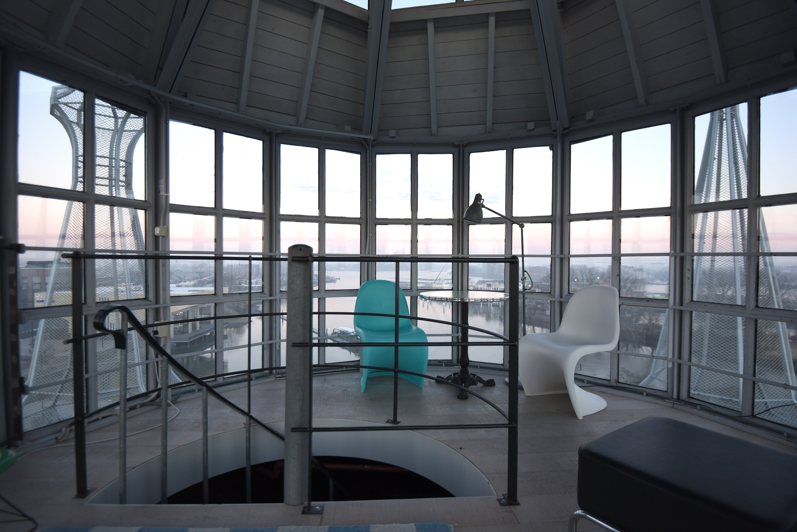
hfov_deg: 90.0
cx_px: 398
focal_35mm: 18
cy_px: 266
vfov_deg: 67.4
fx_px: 399
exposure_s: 1/320
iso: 800
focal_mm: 18
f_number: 4
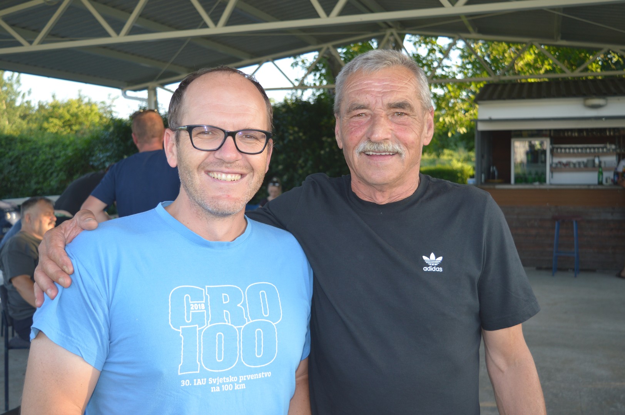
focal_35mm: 38
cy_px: 208
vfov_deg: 35.4
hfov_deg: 51.3
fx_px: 650
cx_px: 312
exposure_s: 1/125
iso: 125
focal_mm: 25
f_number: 4
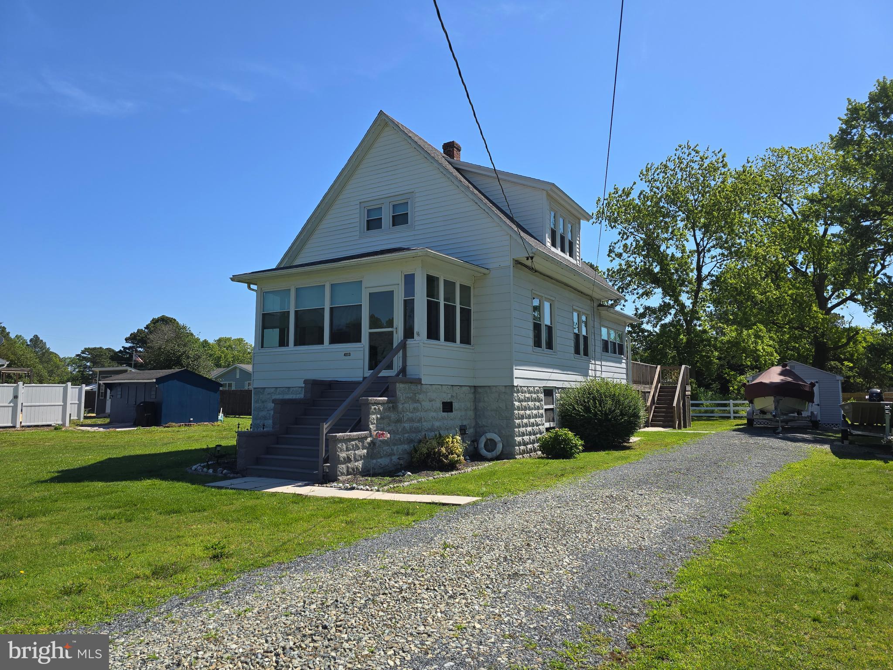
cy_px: 335
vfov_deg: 58.9
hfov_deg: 73.9
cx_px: 446
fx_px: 593
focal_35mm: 23
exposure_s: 1/850
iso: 12
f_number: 1.7
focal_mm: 6.3
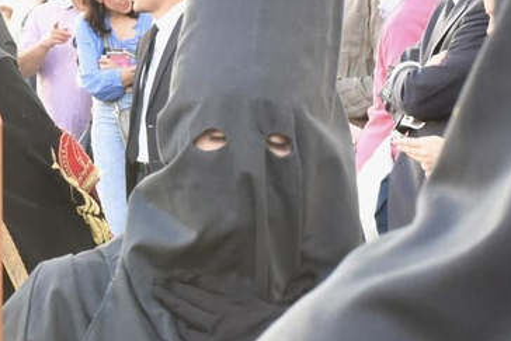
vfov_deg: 6.2
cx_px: -292
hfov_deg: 9.1
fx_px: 3124
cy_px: 262
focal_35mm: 220
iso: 1800
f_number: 8
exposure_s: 1/200
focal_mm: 50
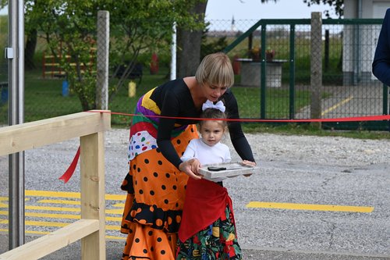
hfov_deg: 18.2
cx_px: 195
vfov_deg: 12.2
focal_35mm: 112
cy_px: 130
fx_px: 1218
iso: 160
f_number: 5.6
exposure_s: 1/500
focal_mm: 75
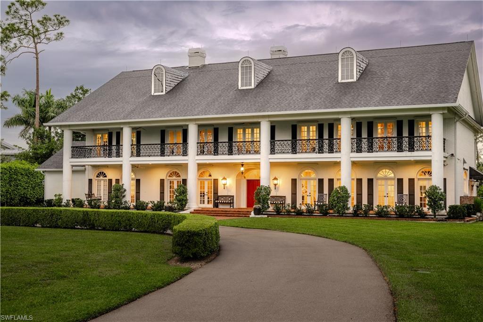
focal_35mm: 47
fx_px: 630
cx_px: 242
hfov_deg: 41.9
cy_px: 161
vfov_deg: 28.6
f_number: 11
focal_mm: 47
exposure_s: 1/80
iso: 400
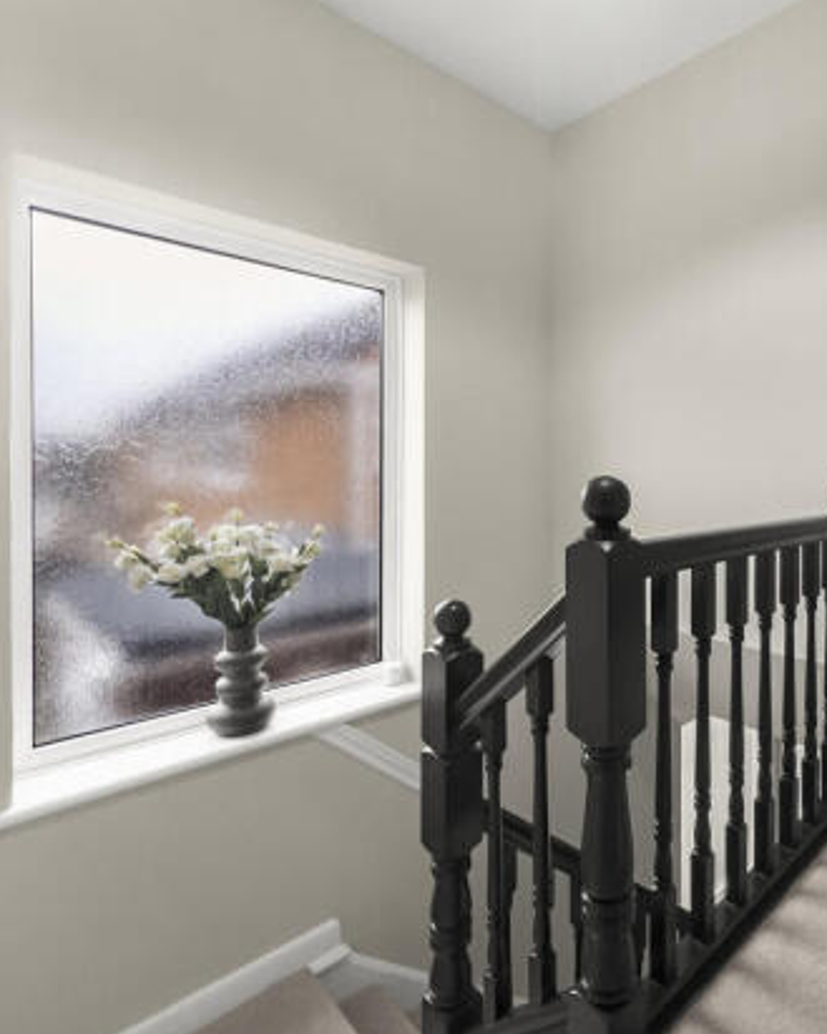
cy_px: 527
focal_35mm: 18
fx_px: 551
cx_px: 610
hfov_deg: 69.5
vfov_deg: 86.3
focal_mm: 1.57
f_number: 1.8
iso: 200
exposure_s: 1/100
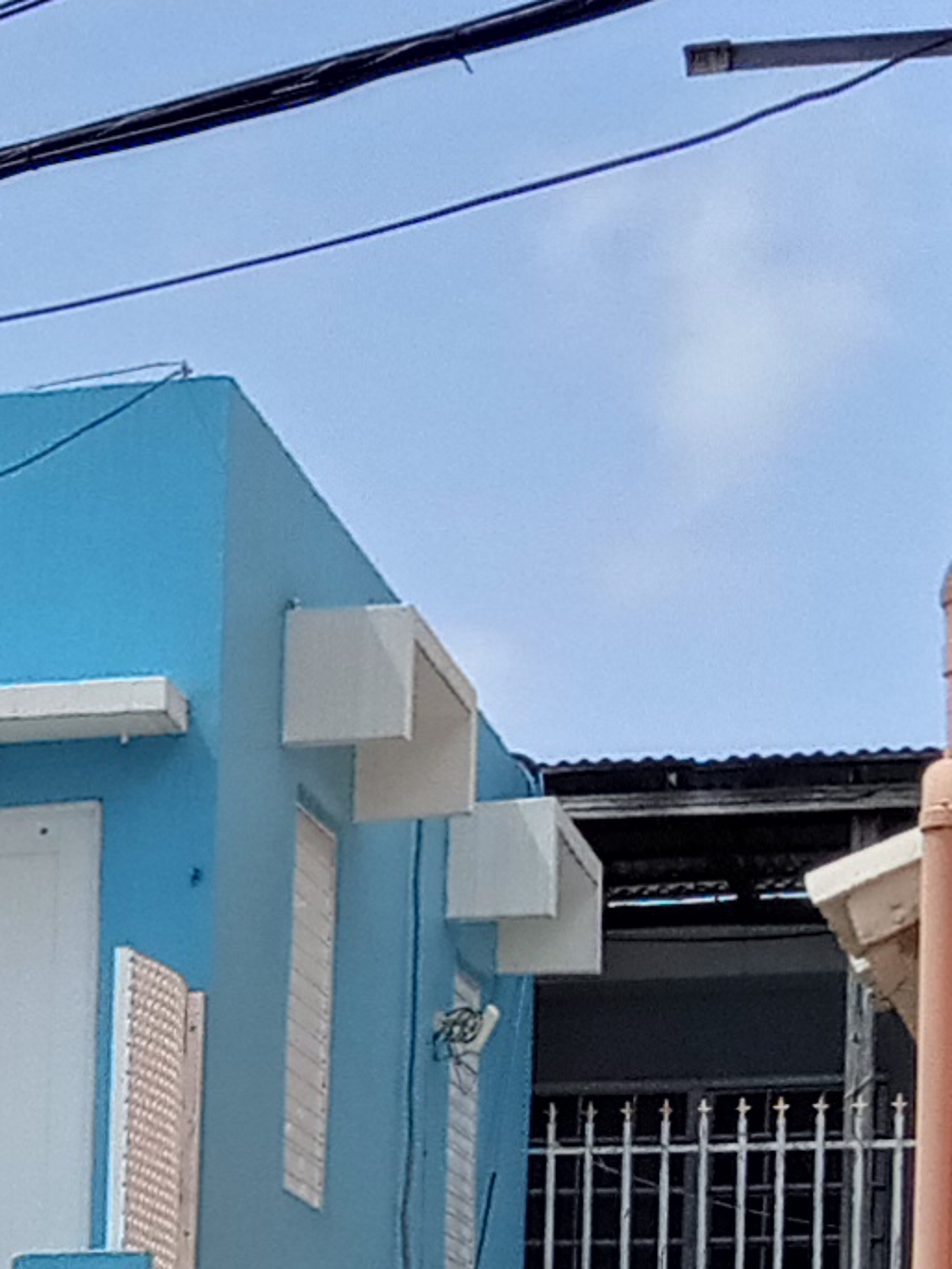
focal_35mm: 170
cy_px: 1969
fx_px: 6232
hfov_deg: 7.9
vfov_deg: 11.1
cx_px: -1504
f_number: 1.8
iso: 100
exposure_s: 1/1980
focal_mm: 3.61
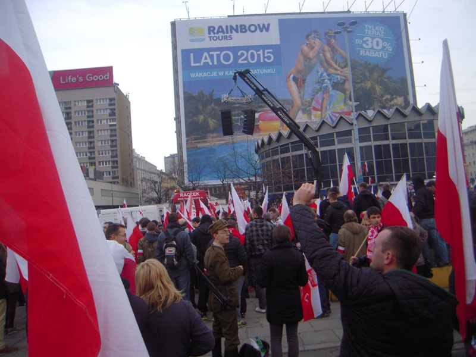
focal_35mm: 28
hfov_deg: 63.4
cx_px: 238
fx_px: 385
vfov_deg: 49.7
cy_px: 178
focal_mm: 5
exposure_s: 1/250
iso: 200
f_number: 2.7
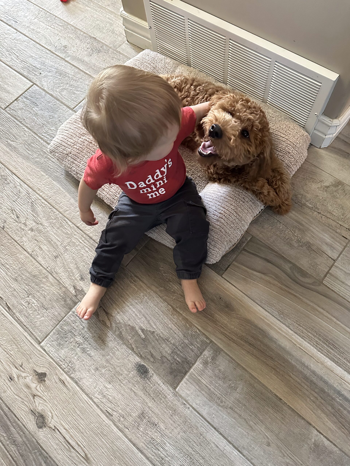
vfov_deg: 71.6
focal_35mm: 24
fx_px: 324
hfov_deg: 56.8
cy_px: 233
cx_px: 175
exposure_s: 1/58
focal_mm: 6.86
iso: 1000
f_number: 1.78
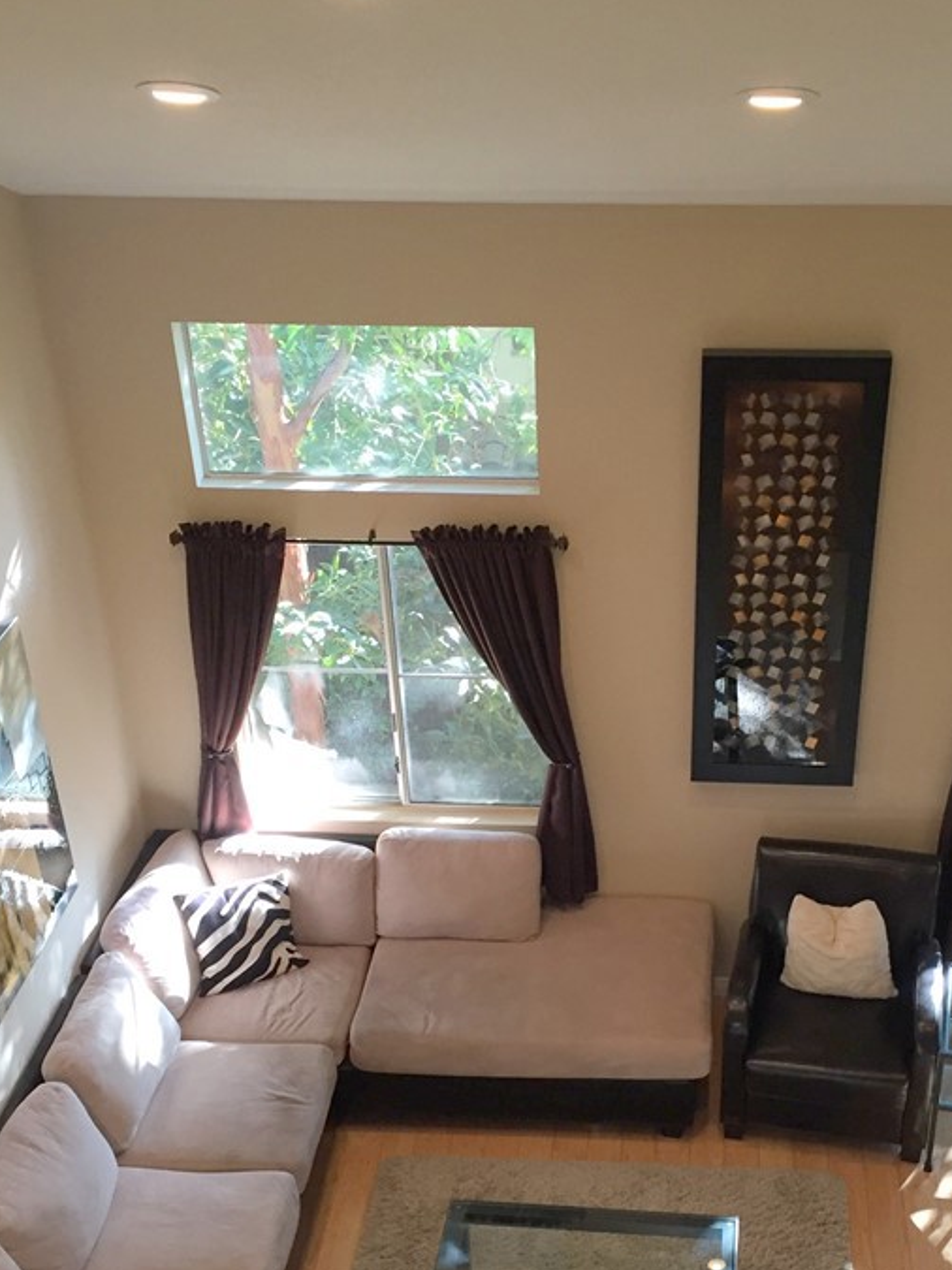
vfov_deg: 42.6
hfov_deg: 32.6
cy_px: 800
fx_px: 1614
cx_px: 619
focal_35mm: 44
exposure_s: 1/30
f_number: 2.2
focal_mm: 4.15
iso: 50
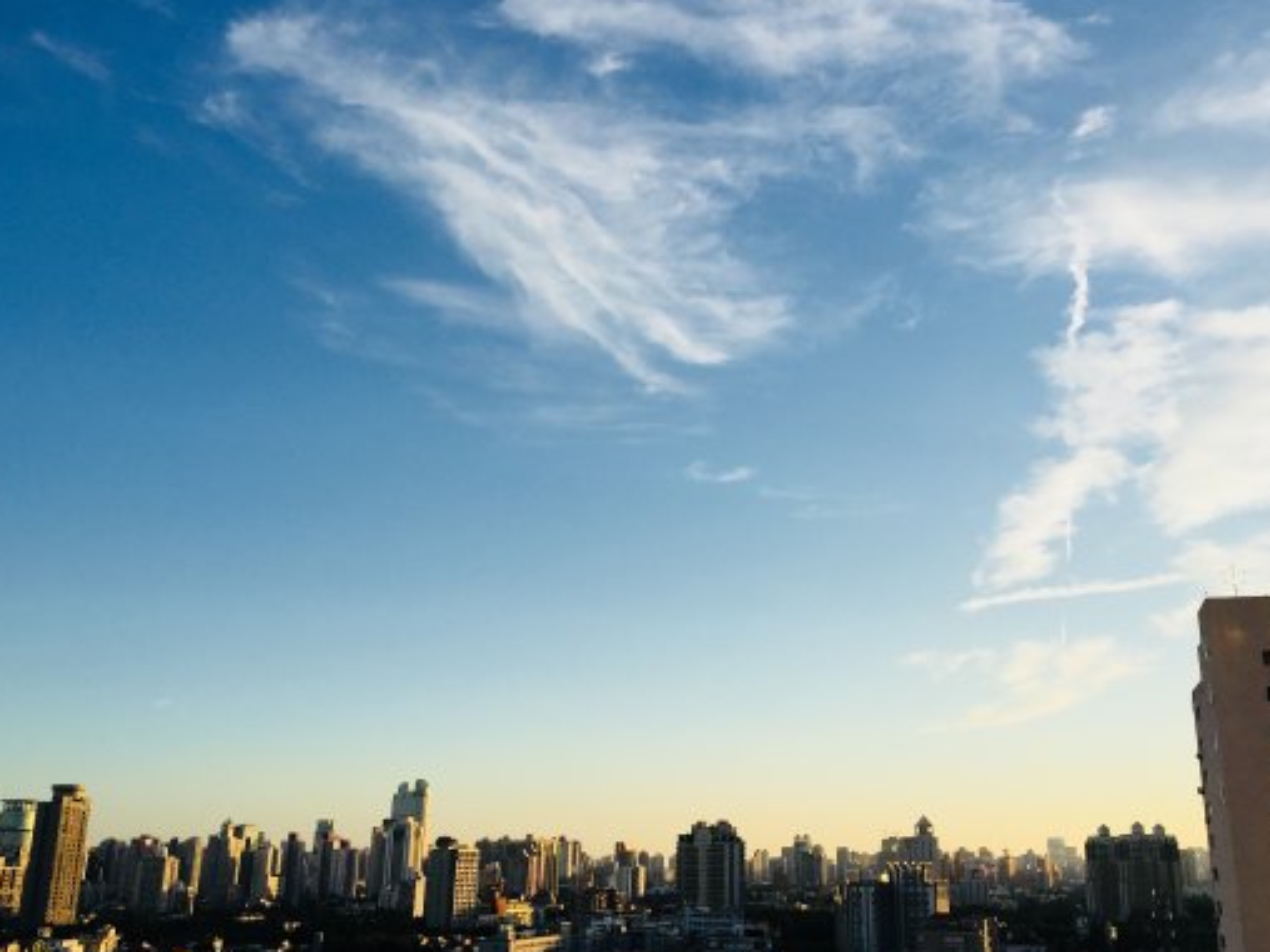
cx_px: 731
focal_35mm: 35
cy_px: 477
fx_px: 1284
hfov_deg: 52.4
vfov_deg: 40.7
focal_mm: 4.15
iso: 32
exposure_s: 1/1647
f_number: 2.2
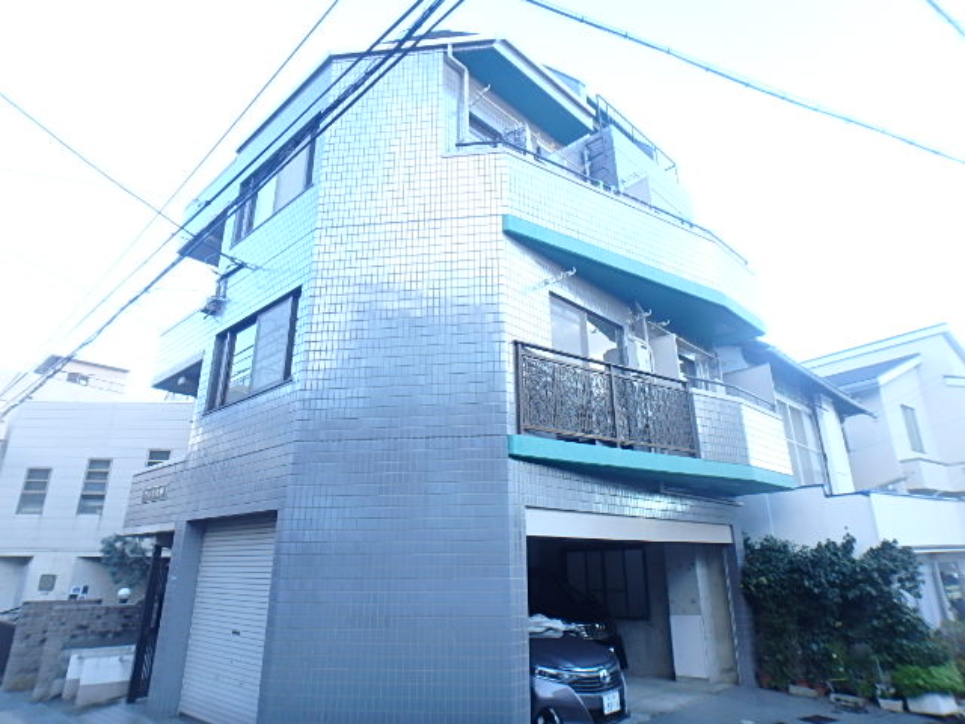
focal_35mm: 21
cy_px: 362
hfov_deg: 79.0
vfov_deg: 63.4
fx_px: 585
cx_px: 482
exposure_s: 1/60
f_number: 3.5
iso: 125
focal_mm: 3.7
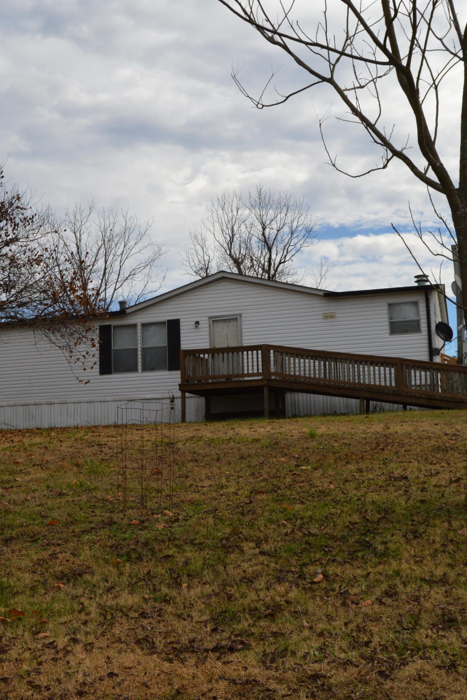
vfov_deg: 47.4
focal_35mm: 41
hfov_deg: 32.4
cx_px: 167
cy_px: 350
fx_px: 798
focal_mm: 18
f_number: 9
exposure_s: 1/200
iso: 100
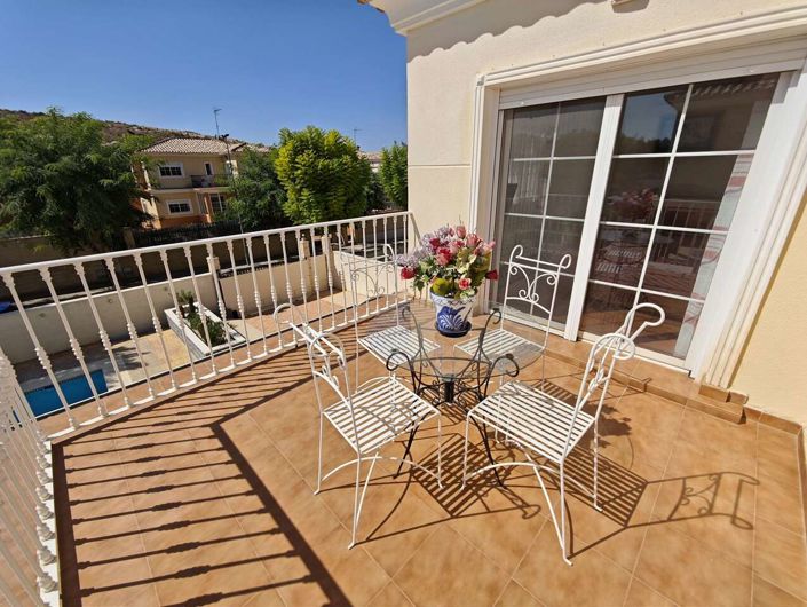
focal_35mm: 14
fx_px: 327
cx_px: 404
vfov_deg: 85.8
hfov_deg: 102.0
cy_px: 304
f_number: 2.2
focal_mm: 2.16
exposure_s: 1/1027
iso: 50
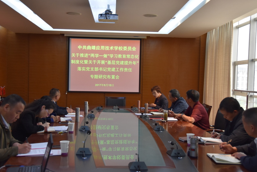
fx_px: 304
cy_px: 87
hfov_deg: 45.9
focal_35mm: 43
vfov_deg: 31.5
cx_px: 128
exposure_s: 1/80
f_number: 4.5
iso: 800
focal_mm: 27
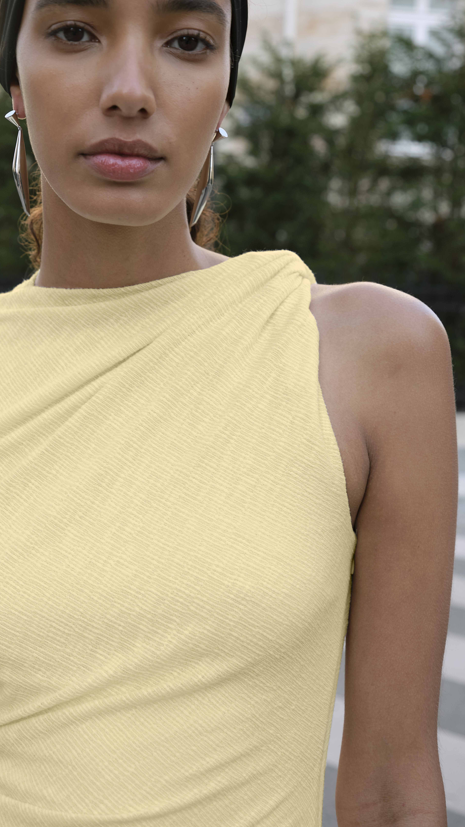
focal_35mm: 48
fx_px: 1052
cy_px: 396
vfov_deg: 42.9
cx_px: 179
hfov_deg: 24.9
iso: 400
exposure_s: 1/125
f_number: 5.6
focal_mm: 45.7
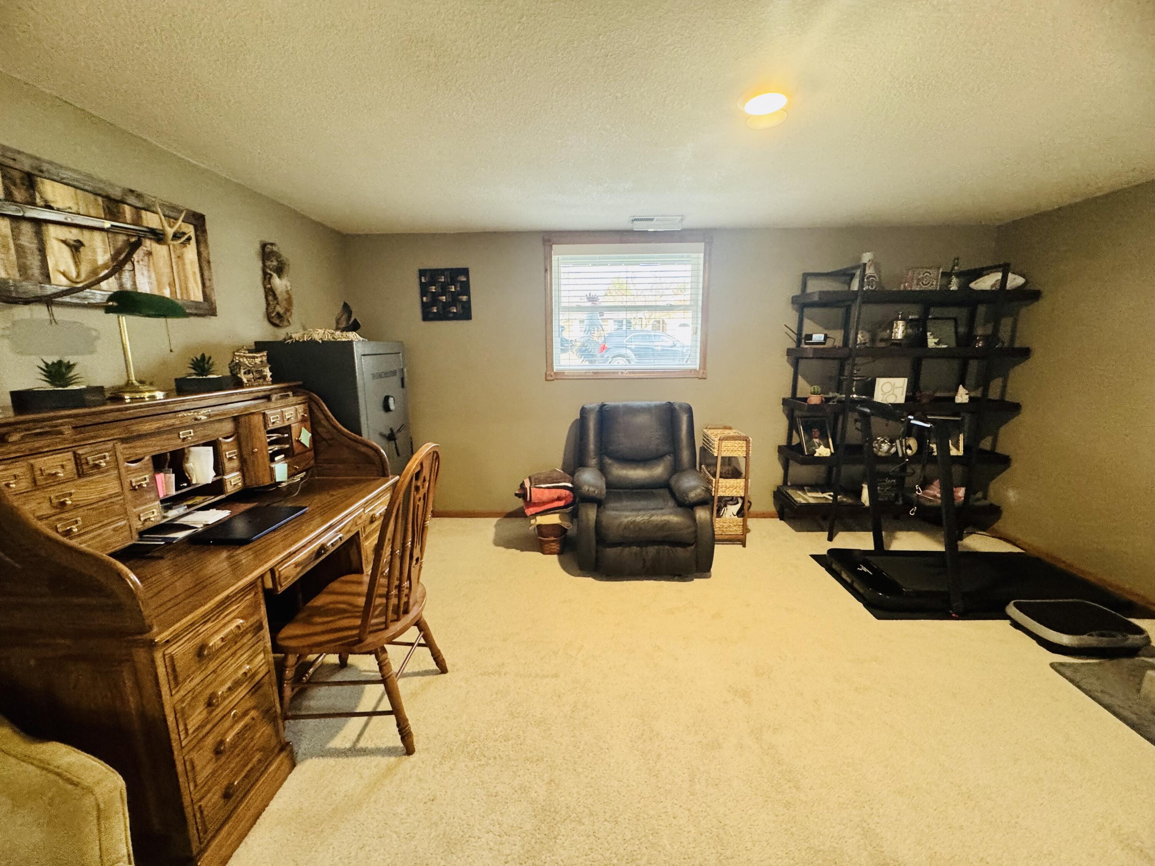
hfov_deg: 102.1
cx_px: 578
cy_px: 433
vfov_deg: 85.7
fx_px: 467
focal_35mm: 14
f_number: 2.2
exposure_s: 1/60
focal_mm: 2.22
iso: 500
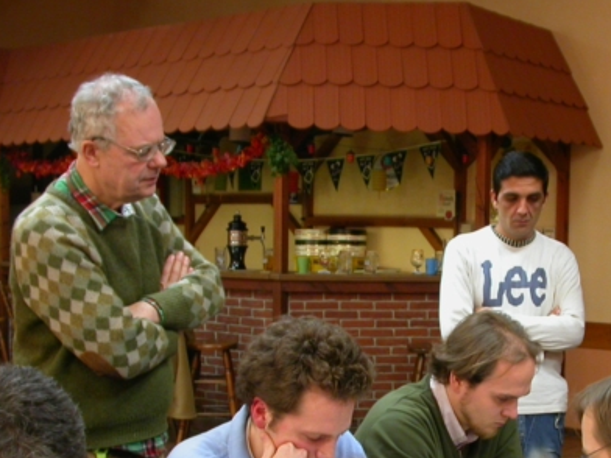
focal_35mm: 62
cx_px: 447
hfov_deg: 30.7
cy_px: 358
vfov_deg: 23.3
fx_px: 1094
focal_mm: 7.85
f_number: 2.6
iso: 100
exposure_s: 1/7.9
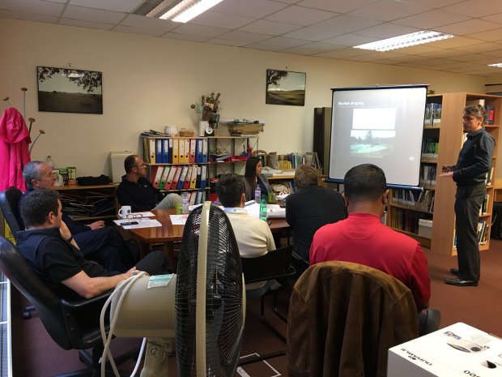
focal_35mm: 29
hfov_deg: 61.7
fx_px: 421
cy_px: 188
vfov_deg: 48.2
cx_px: 251
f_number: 2.2
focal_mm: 4.15
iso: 64
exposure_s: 1/17
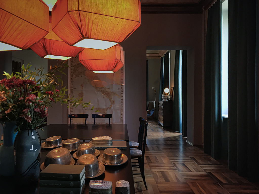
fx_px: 209
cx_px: 130
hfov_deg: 63.4
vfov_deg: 49.7
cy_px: 97
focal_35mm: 28
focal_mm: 3.99
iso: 40
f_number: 1.8
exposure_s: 1/20
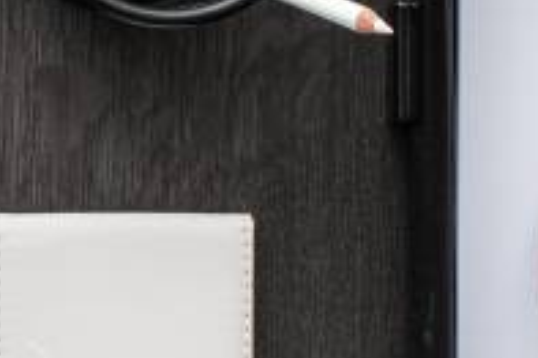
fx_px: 4927
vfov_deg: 4.2
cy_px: 34
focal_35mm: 330
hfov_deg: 6.0
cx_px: -672
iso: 100
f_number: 10
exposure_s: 1/125
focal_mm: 50
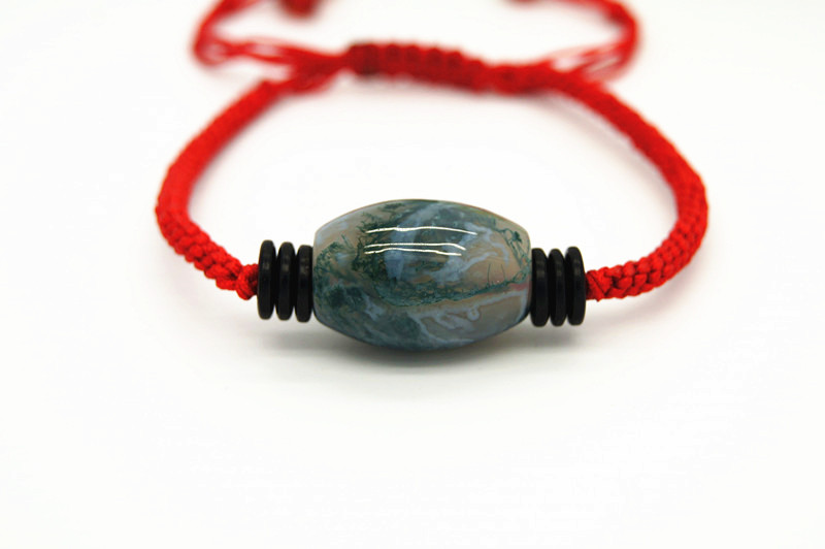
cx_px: 412
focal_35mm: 82
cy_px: 274
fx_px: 1889
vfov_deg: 16.5
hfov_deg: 24.6
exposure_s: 1/160
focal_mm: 55
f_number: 7.1
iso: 200
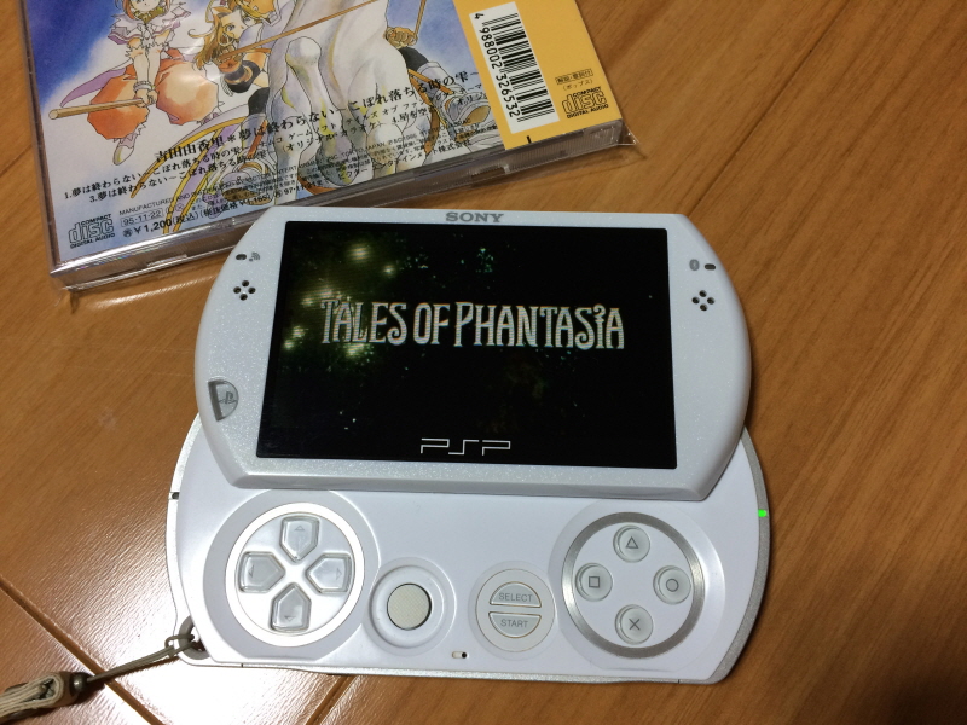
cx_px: 484
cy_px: 362
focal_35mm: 29
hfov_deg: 61.7
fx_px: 810
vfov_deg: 48.2
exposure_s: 1/30
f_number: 2.2
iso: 64
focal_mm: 4.15
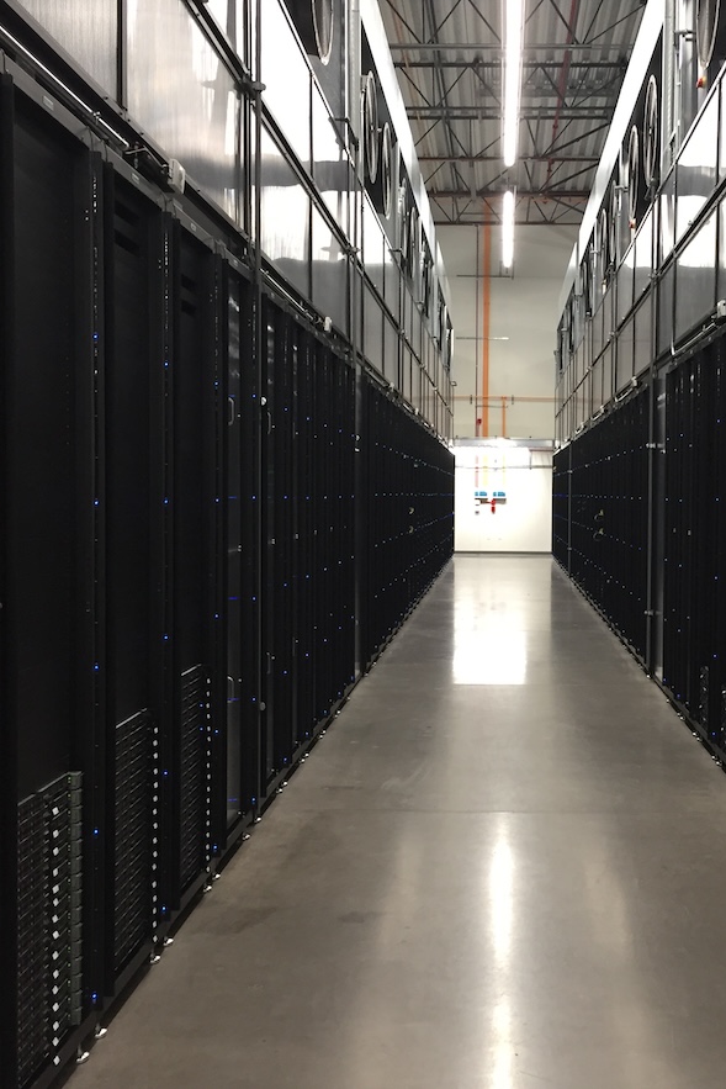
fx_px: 1240
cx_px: 523
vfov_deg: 47.4
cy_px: 535
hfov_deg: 32.2
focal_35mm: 41
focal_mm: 4.15
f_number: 2.2
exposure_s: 1/30
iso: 100
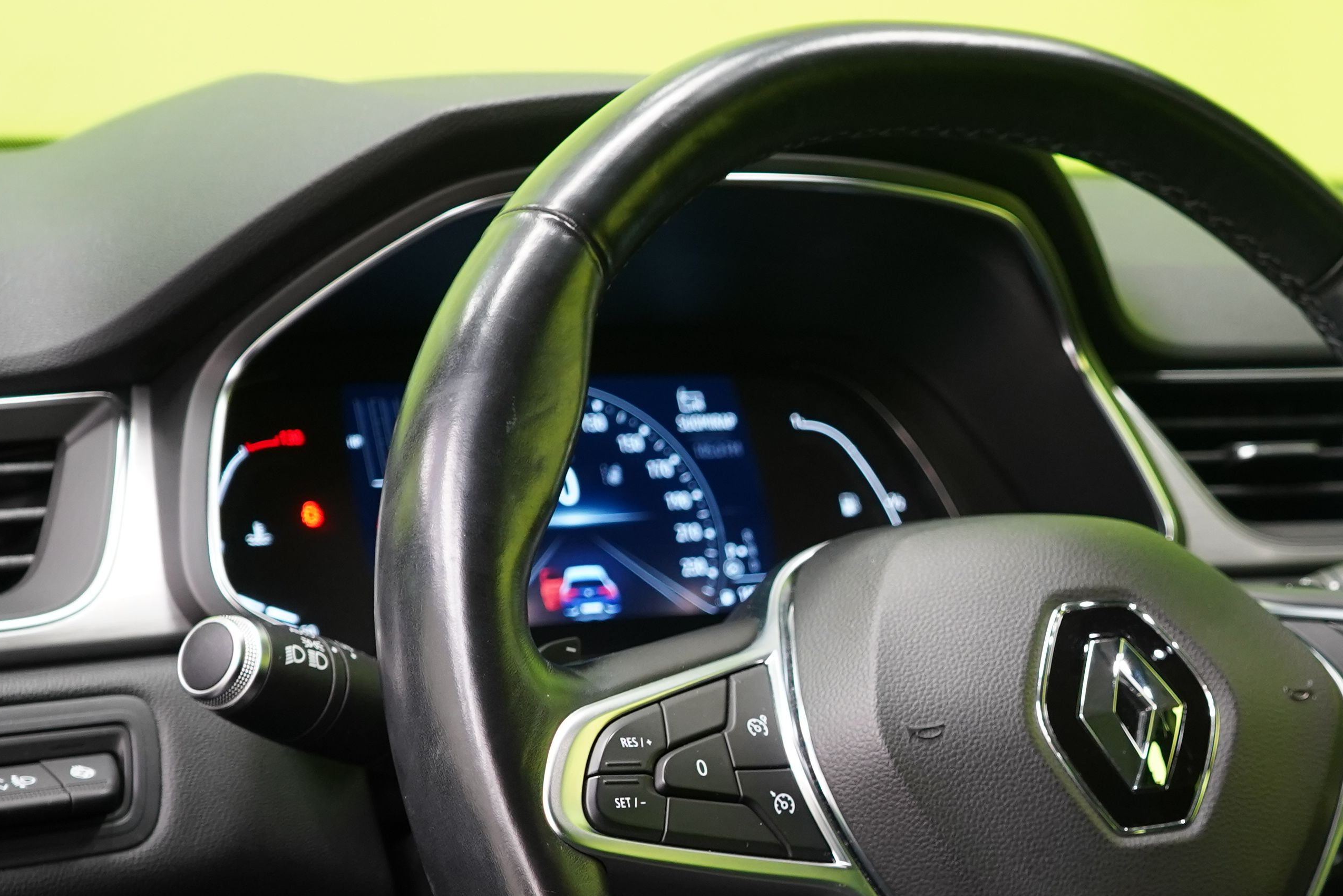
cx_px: 1179
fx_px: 2723
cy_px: 741
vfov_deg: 18.5
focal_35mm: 73
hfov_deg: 26.9
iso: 1250
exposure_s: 1/25
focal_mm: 31
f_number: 5
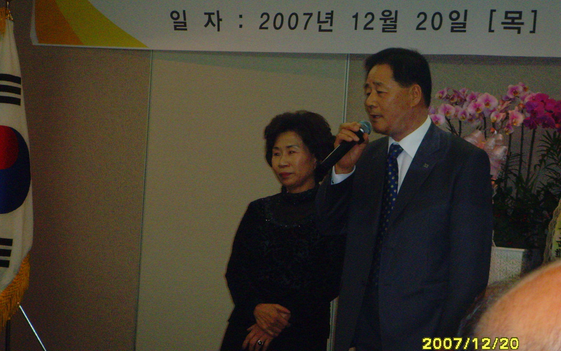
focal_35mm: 125
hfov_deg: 16.7
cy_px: 175
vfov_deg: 10.5
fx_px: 1911
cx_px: 281
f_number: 4.5
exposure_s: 1/60
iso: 400
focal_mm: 19.8
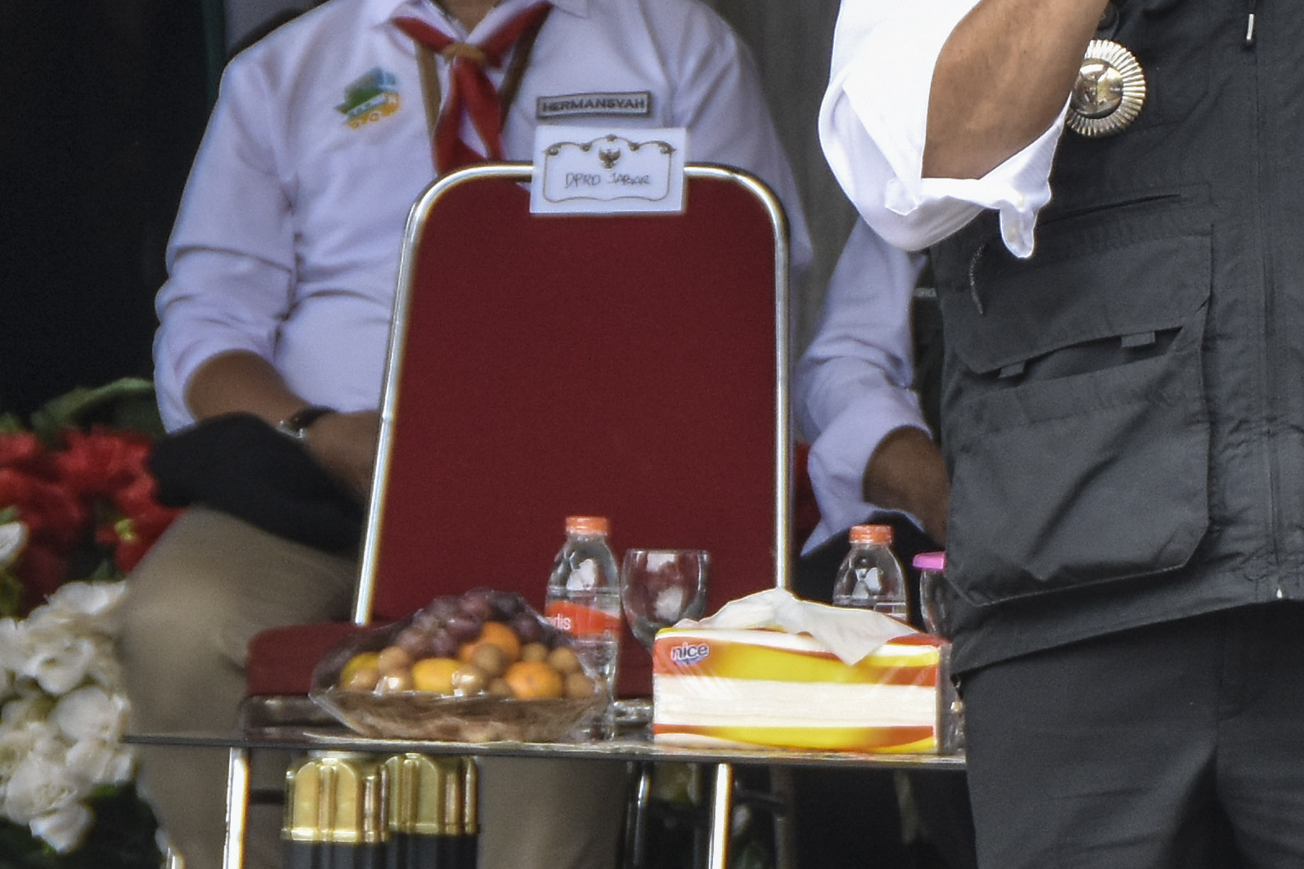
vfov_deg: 2.5
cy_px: 532
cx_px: 1852
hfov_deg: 3.7
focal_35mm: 549
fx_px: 19884
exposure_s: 1/640
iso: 500
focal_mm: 112
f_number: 7.1
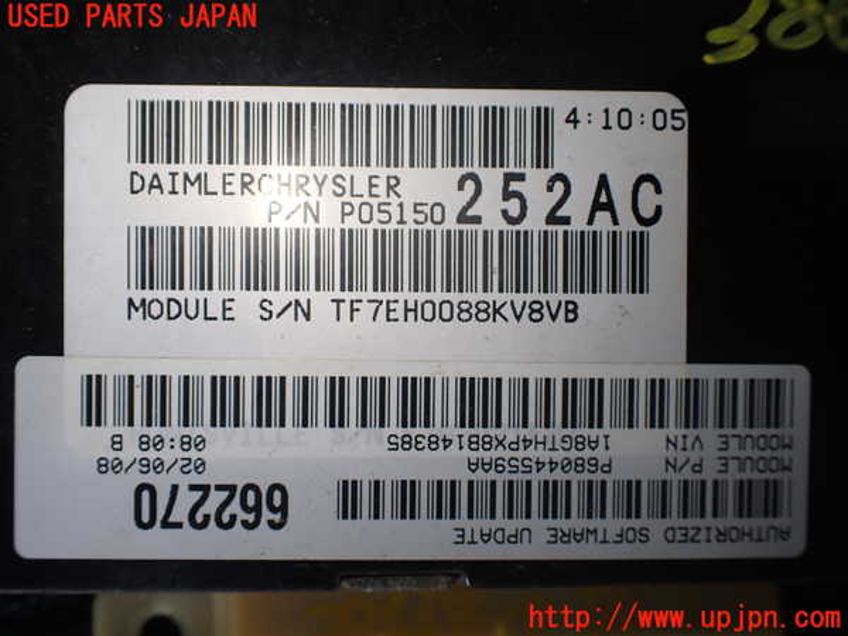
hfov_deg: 60.0
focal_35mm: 30
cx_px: 424
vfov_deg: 46.8
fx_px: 735
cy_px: 318
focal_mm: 5.4
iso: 100
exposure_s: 1/160
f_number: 2.3
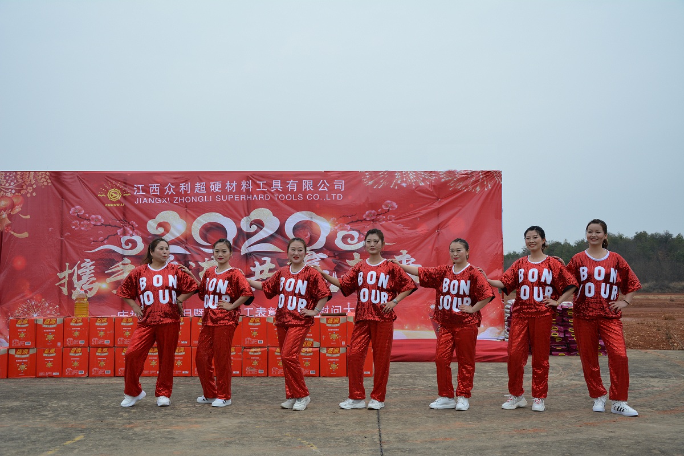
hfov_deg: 49.6
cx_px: 342
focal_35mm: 39
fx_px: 741
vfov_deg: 34.2
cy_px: 228
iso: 200
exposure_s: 1/160
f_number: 6.3
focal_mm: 26
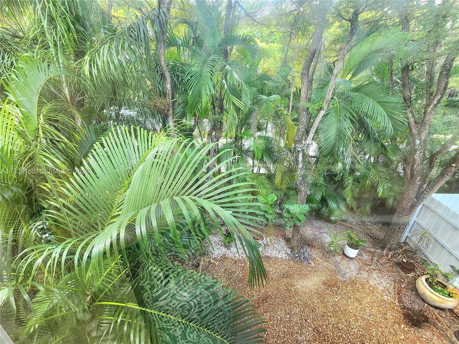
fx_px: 172
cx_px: 230
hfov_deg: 106.2
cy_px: 172
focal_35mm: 13
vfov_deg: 89.9
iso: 320
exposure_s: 1/60.2
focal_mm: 2.2
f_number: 2.2
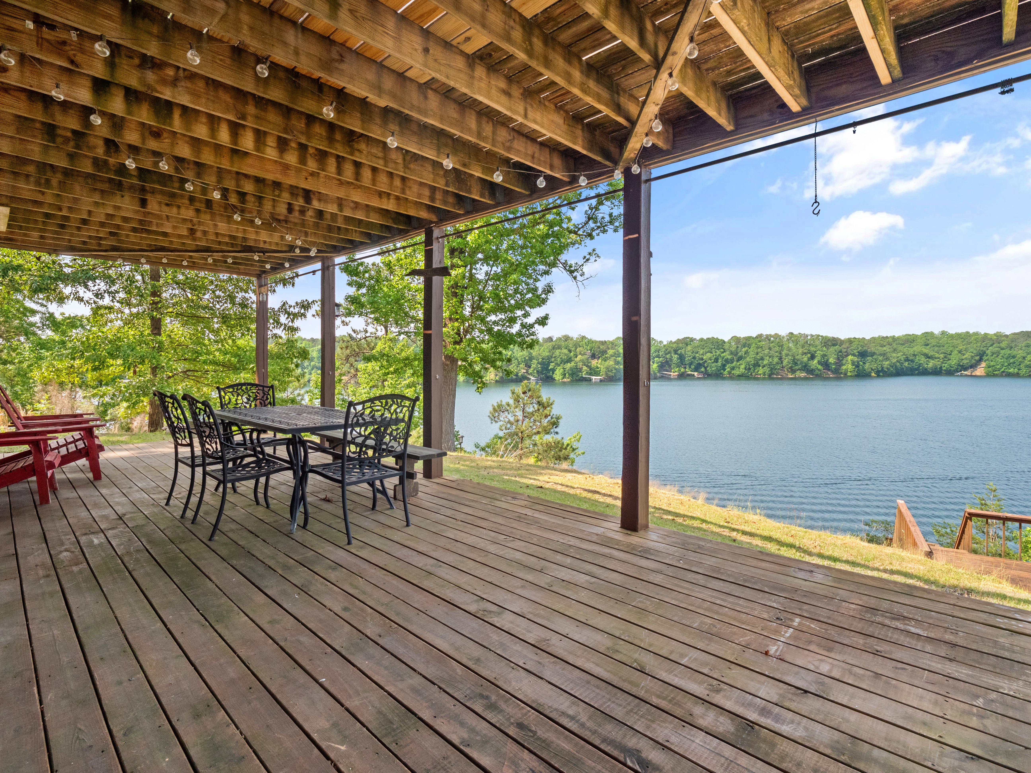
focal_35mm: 16
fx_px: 477
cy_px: 386
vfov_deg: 78.1
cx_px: 516
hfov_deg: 94.5
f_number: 5.6
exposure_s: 1/250
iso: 800
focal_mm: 8
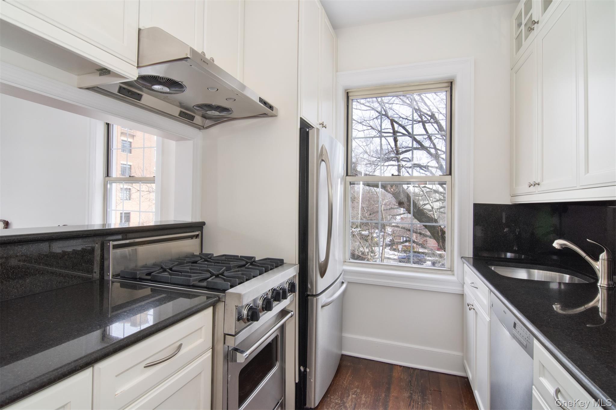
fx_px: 282
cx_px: 308
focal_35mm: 16
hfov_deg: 95.0
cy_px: 205
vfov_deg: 72.0
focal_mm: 11
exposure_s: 1/160
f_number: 11
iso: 640
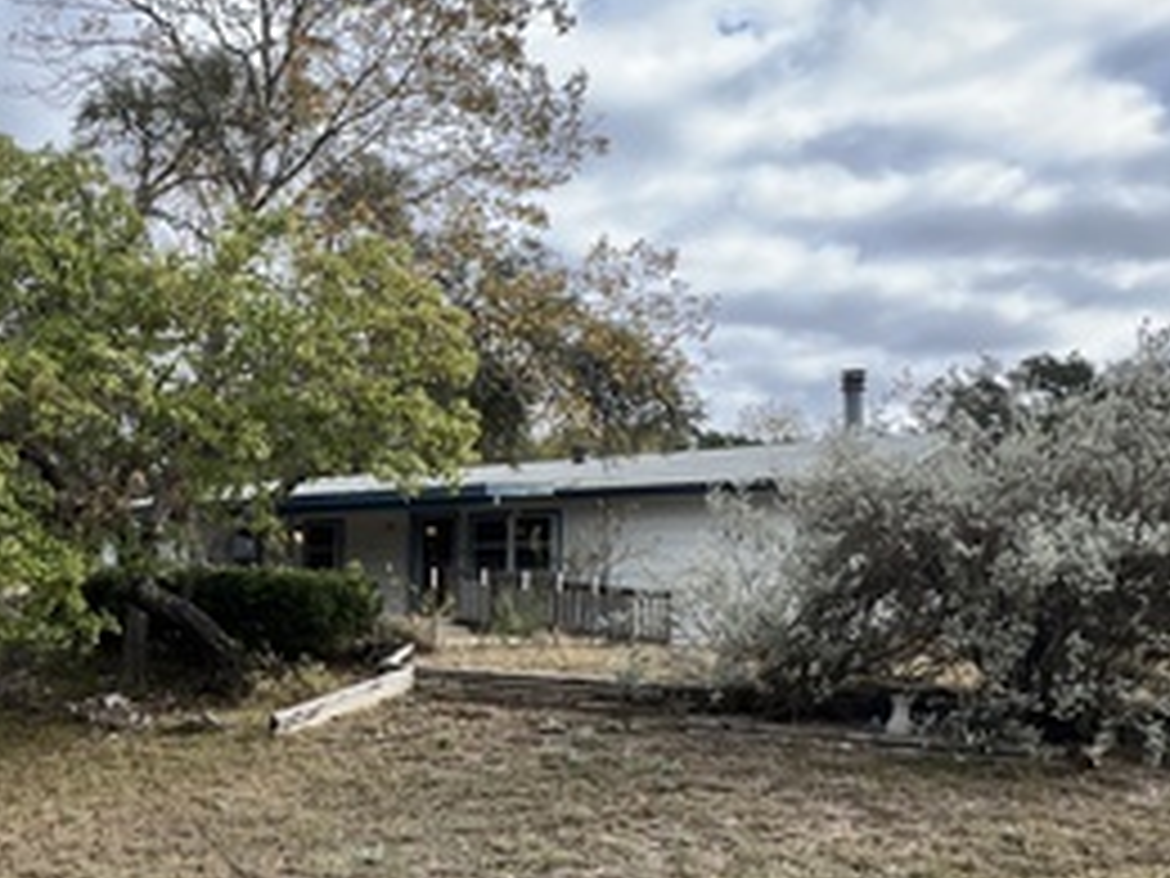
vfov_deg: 43.9
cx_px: 135
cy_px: 540
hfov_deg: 50.9
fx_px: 1082
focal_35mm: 32
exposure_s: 1/626
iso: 32
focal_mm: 1.57
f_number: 1.8
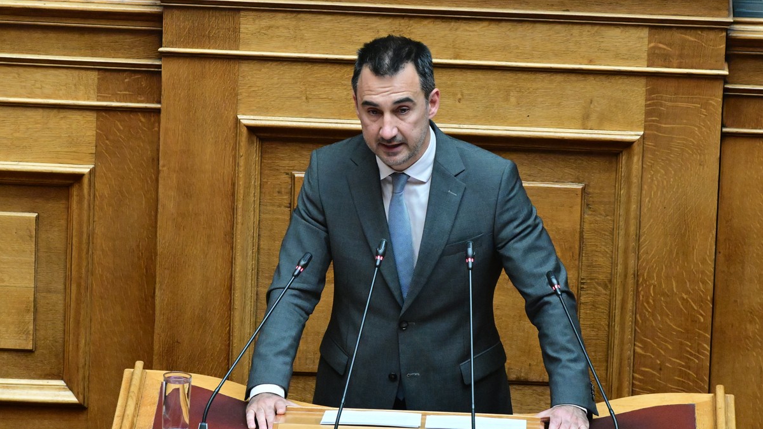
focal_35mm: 378
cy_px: 201
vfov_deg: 3.2
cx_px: 381
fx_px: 7647
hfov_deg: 5.7
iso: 8000
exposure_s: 1/400
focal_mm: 240
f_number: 7.1
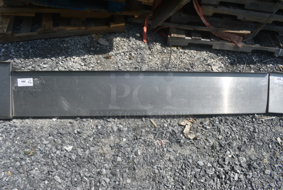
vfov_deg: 48.0
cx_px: 142
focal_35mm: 27
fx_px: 212
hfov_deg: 67.3
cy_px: 95
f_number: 10
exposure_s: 1/400
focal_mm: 18
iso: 100
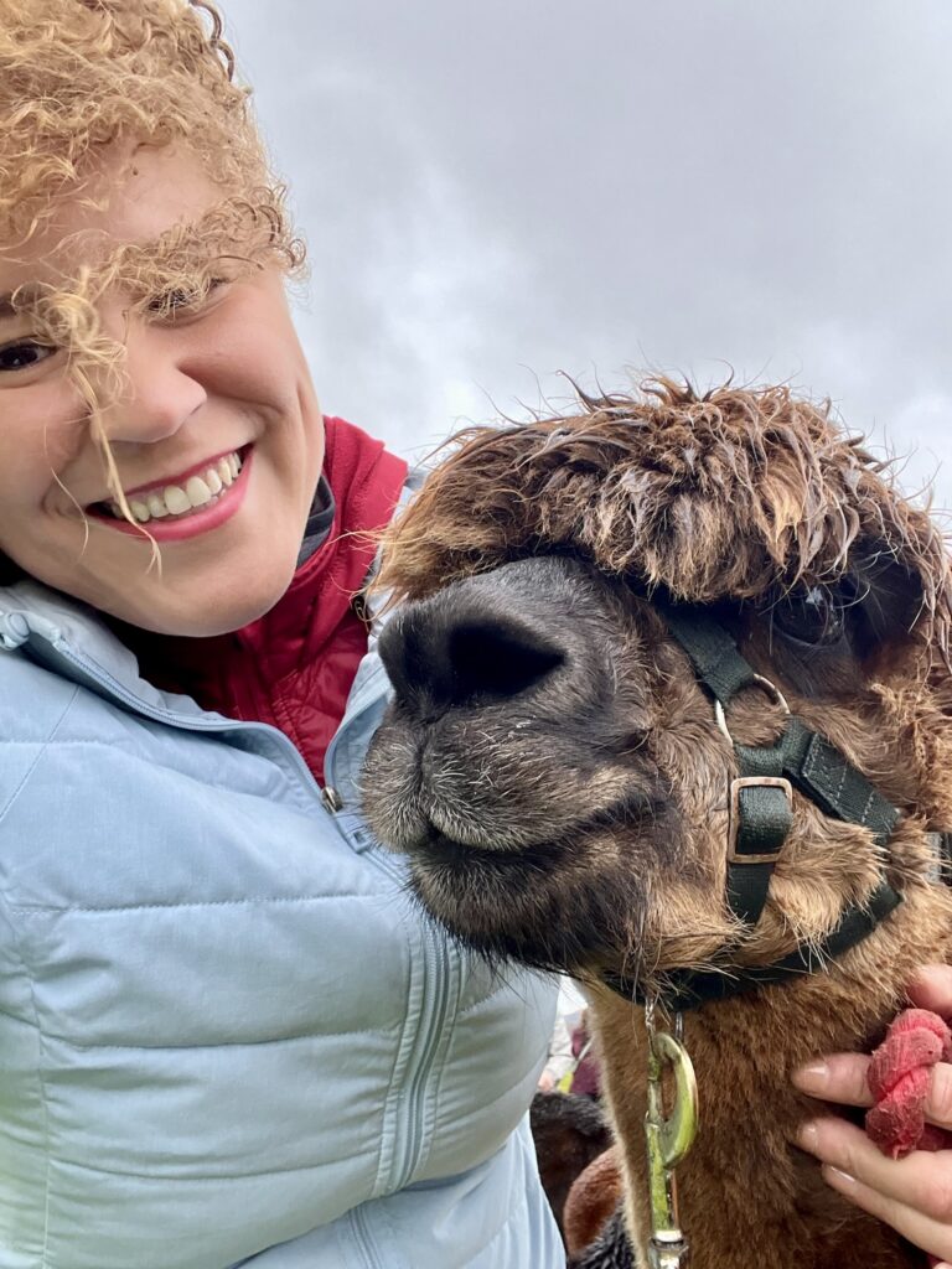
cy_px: 634
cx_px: 476
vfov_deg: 60.0
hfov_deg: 46.8
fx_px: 1100
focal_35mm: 30
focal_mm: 2.71
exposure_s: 1/202
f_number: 2.2
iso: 32
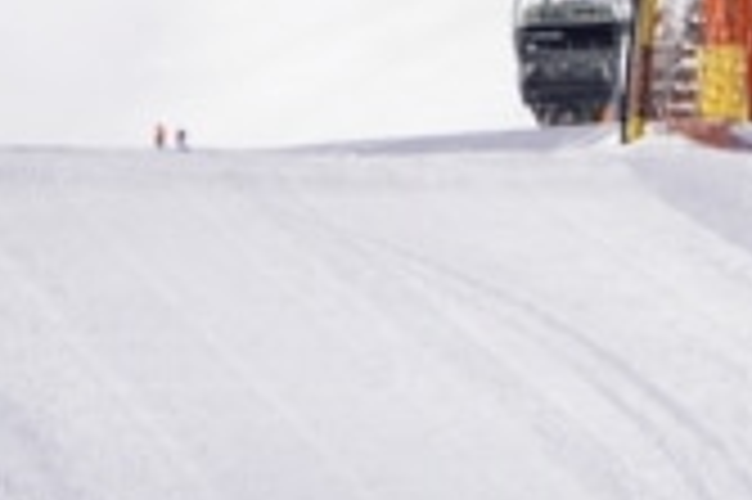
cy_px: -194
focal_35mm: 380
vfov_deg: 3.6
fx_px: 7936
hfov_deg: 5.4
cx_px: 928
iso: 100
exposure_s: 1/400
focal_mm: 55
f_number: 11
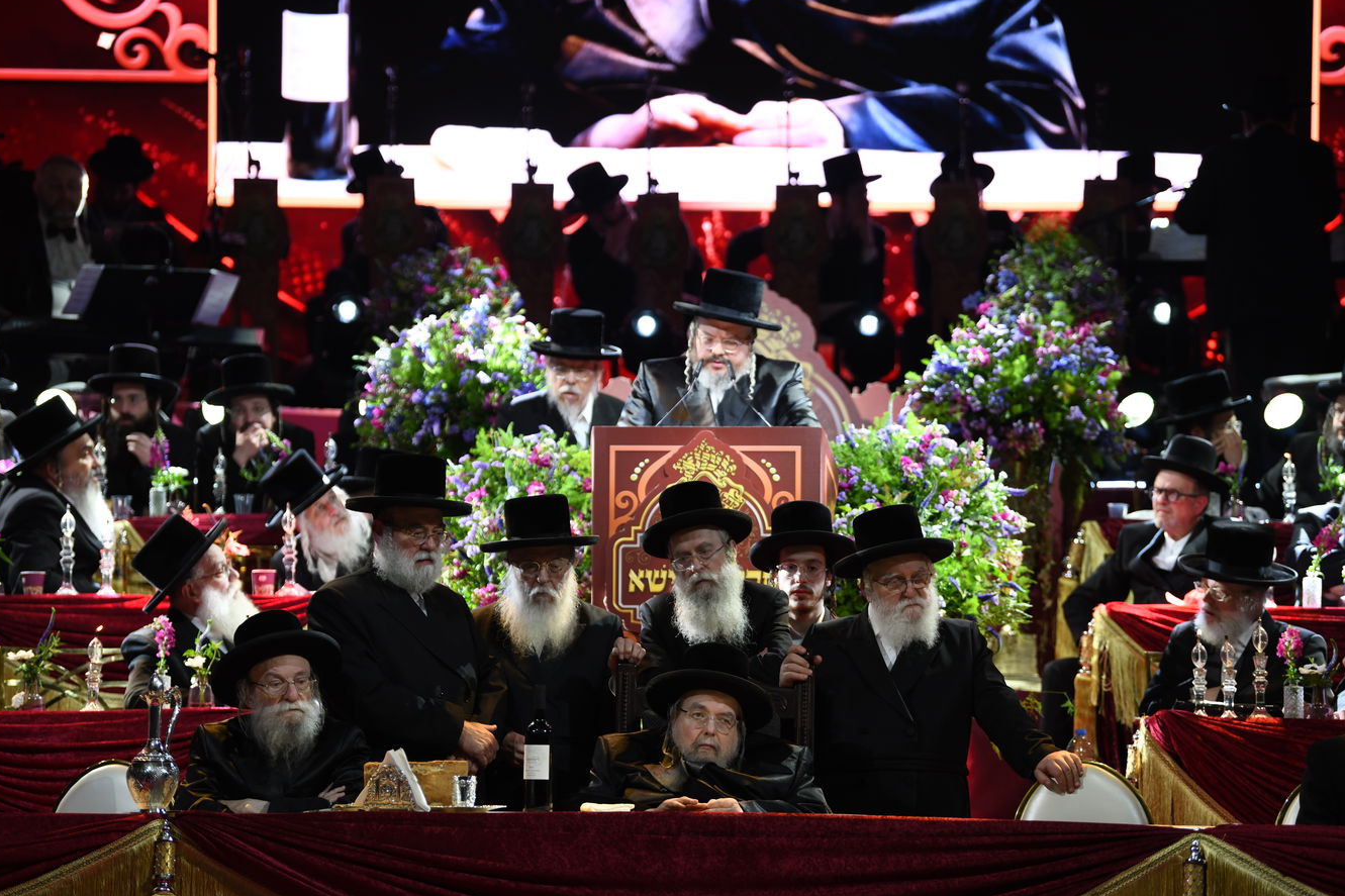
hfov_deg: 14.5
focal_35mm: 142
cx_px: 695
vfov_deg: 9.7
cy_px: 463
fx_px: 5304
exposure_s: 1/160
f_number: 2.8
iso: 640
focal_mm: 135
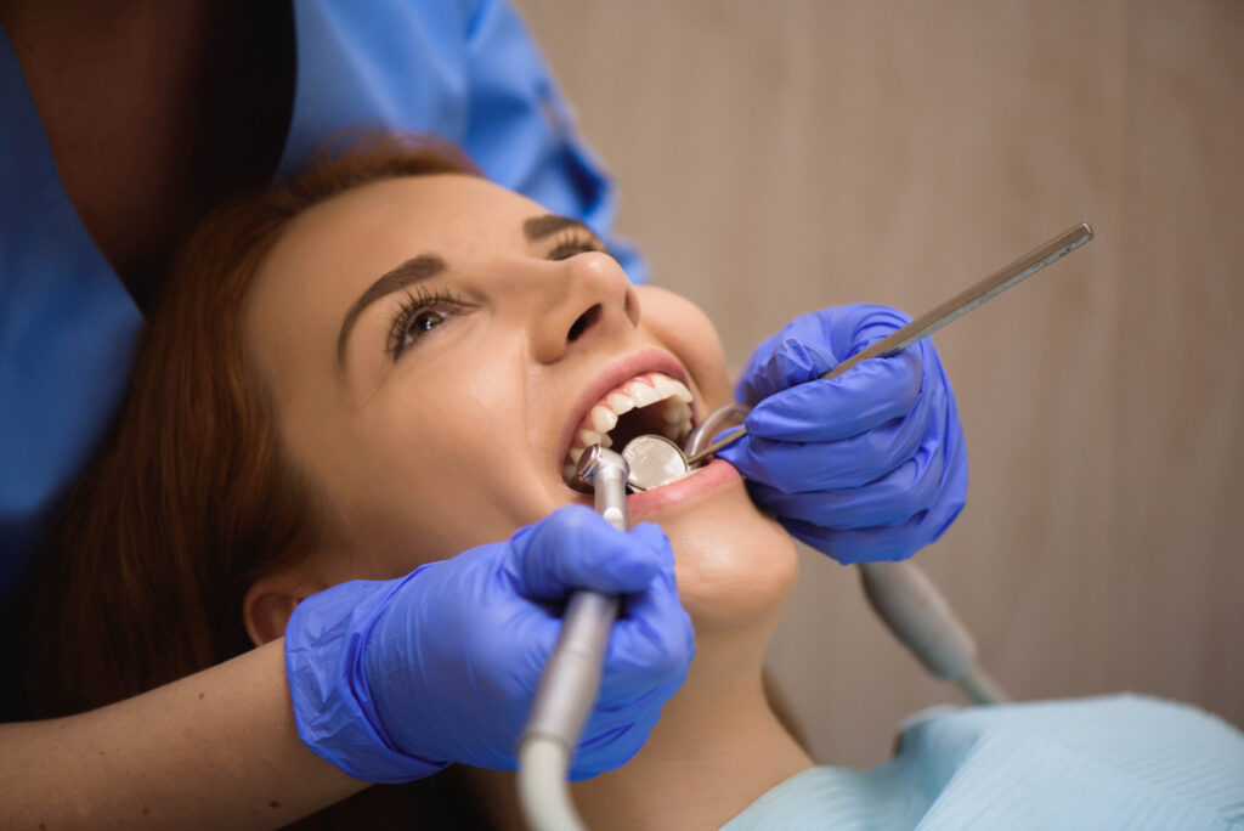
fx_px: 3630
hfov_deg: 19.4
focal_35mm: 105
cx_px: 622
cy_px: 416
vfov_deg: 13.1
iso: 1000
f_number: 3.2
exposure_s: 1/125
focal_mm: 105
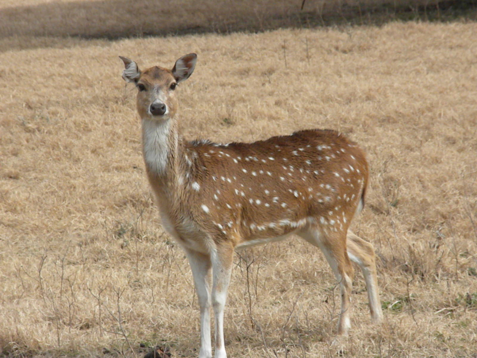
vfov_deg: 5.7
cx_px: 238
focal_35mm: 260
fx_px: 3583
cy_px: 179
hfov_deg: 7.6
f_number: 14
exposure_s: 1/279
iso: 640
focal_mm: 46.2
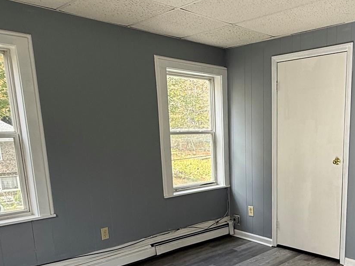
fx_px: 359
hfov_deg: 50.6
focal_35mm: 35
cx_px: 263
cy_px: 201
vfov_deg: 39.5
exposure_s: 1/103
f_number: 2.2
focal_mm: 2.22
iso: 64
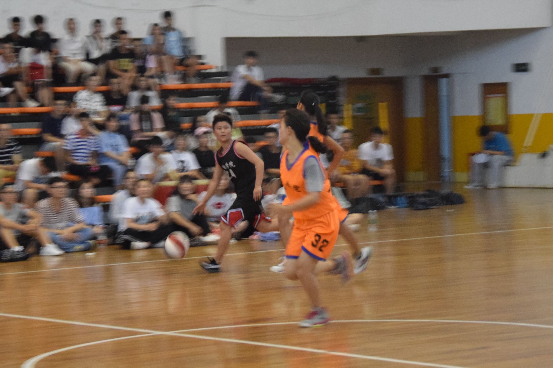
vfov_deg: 18.2
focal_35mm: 75
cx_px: 276
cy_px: 184
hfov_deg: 27.0
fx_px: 1152
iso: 3200
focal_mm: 50
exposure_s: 1/60
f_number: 5
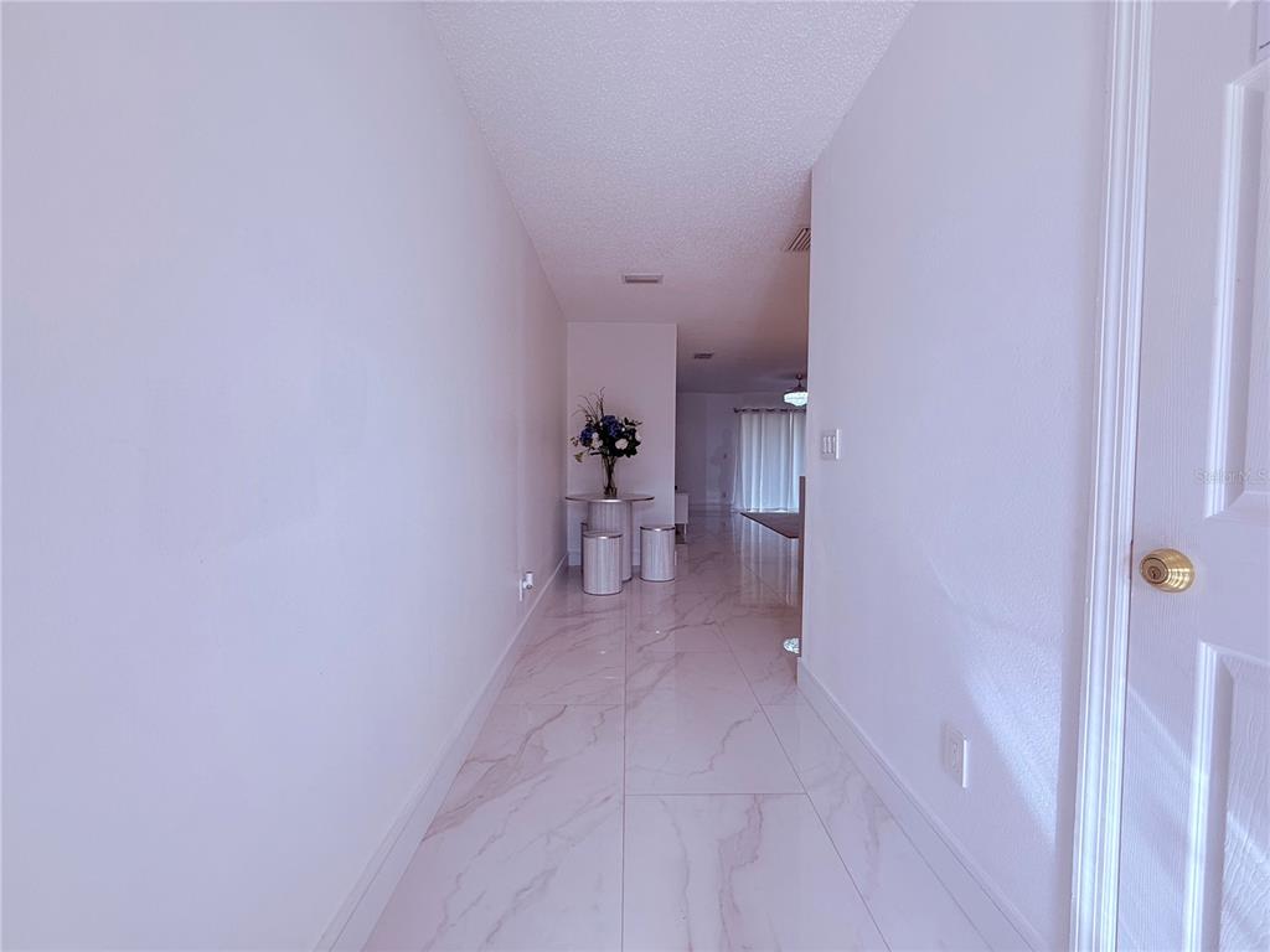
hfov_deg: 102.1
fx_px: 514
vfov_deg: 85.7
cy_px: 476
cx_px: 635
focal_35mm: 14
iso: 64
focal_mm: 2.22
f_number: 2.2
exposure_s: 1/120
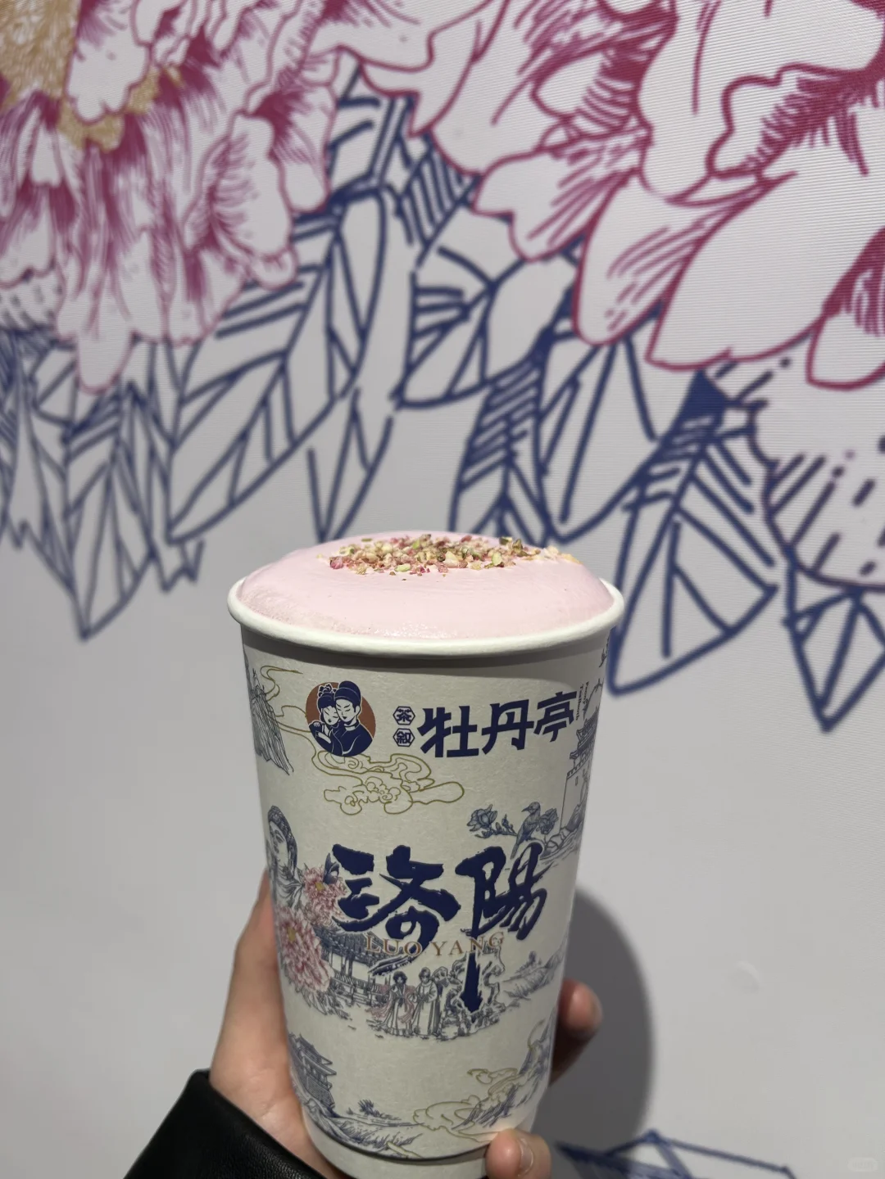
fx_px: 886
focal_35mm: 26
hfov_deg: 53.1
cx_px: 442
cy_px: 590
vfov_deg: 67.3
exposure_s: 1/303
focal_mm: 5.7
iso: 50
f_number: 1.5
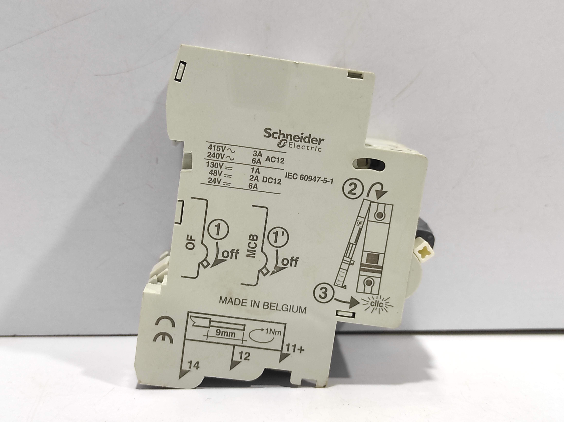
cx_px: 282
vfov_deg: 54.8
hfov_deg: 69.4
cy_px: 211
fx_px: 407
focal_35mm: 25
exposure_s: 1/33
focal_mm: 5.43
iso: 579
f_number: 1.89
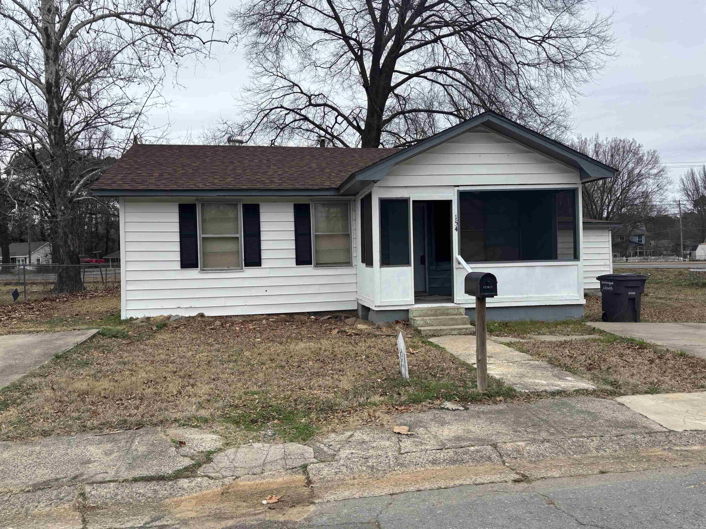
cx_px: 353
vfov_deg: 53.1
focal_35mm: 26
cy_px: 264
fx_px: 530
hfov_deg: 67.3
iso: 50
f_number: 1.6
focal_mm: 5.96
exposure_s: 1/1429
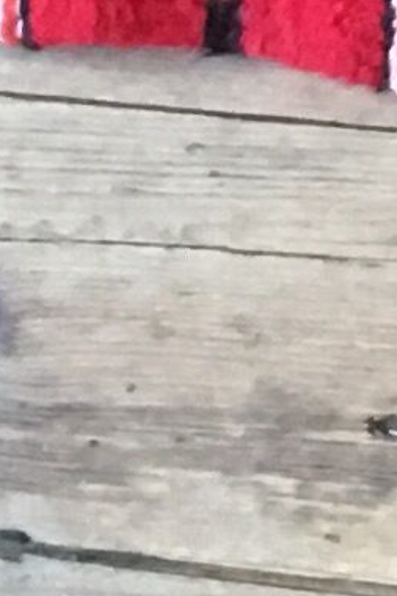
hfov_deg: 4.2
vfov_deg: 6.2
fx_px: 5298
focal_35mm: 320
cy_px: -856
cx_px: 1174
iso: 200
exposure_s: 1/33
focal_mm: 4.15
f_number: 2.2
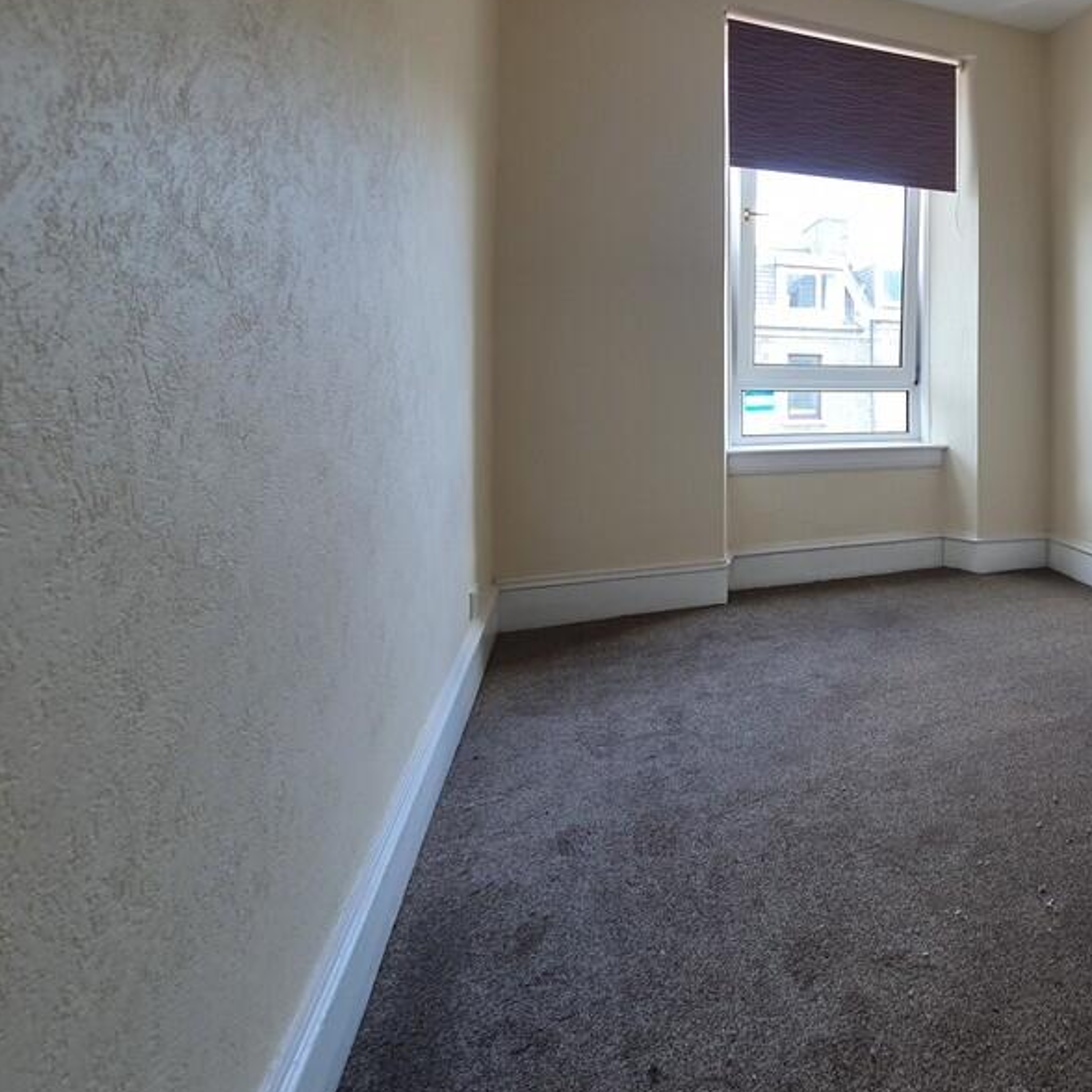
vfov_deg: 73.2
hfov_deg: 64.5
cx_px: 947
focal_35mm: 20
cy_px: 390
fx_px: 714
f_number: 2.2
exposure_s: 1/60
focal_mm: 1.8
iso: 50
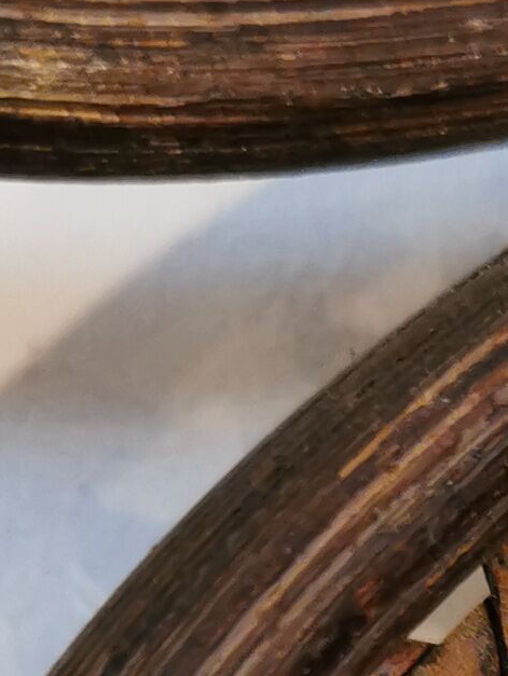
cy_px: 1247
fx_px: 3069
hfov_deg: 9.2
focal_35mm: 157
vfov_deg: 11.6
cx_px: 767
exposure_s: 1/50
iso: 160
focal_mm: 5.58
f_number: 1.8
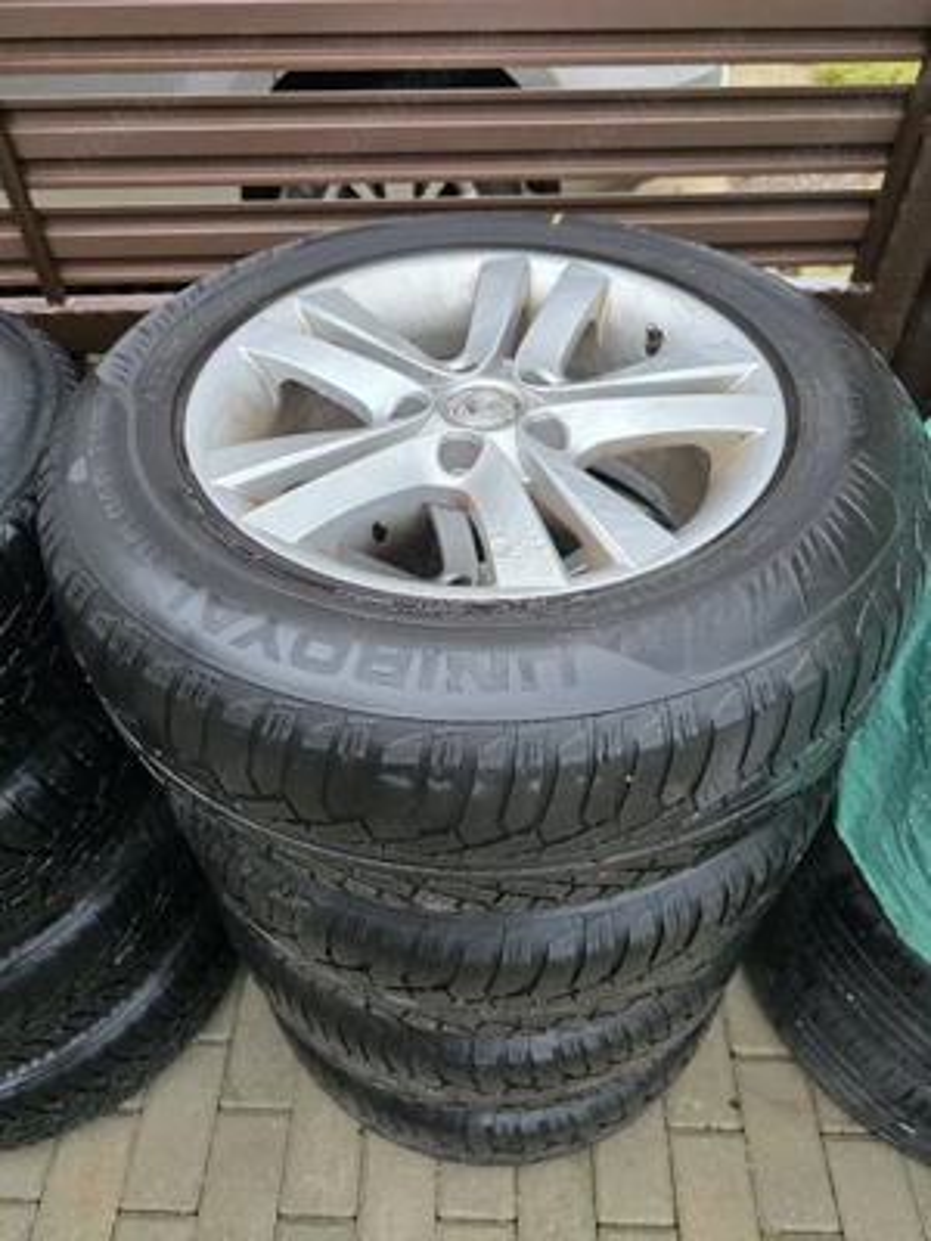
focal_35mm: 23
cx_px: 466
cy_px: 620
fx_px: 825
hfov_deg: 58.9
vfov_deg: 73.9
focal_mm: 6.3
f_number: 1.7
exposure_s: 1/182
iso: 200
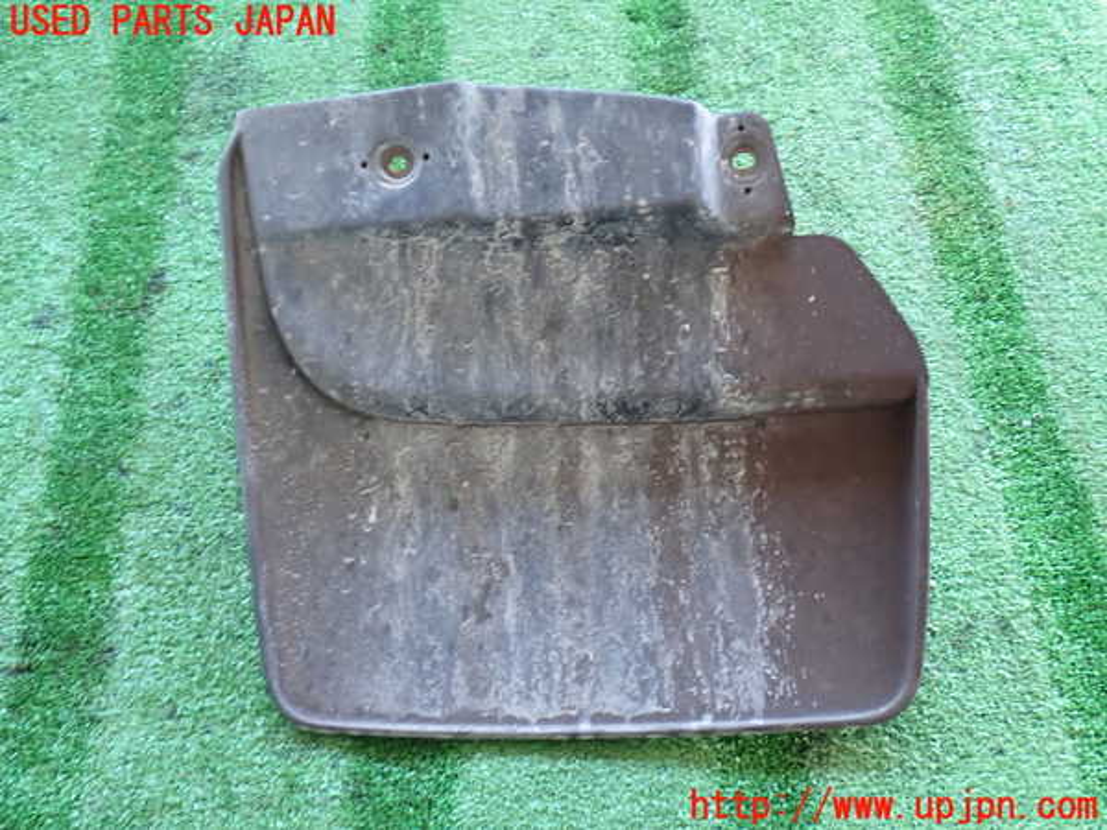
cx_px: 554
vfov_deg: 39.7
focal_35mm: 36
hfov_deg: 51.4
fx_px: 1151
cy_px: 415
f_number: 2.5
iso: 500
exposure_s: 1/40
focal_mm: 6.37
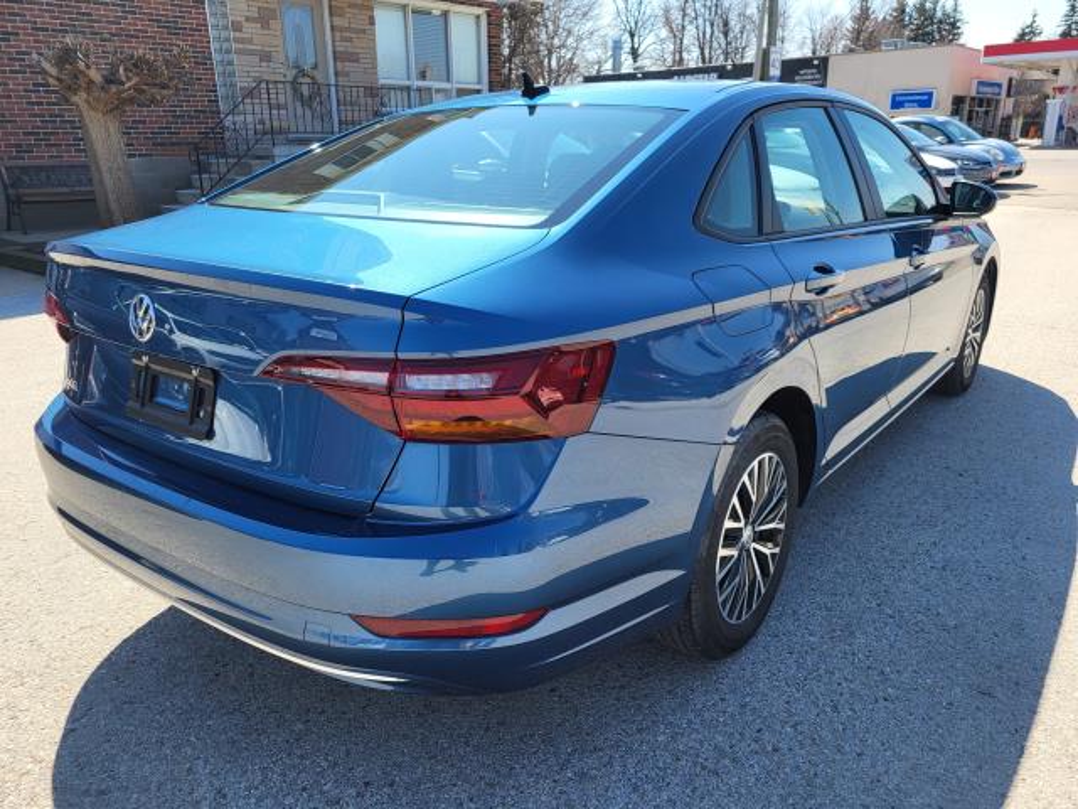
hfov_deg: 67.3
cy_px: 404
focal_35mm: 26
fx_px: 810
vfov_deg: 53.1
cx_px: 539
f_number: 1.8
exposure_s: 1/1167
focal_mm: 5.4
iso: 40
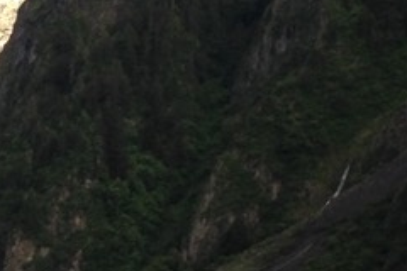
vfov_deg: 7.5
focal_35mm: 183
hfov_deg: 10.2
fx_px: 2069
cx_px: -478
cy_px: 308
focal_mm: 4.12
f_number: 2.4
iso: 50
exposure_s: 1/137
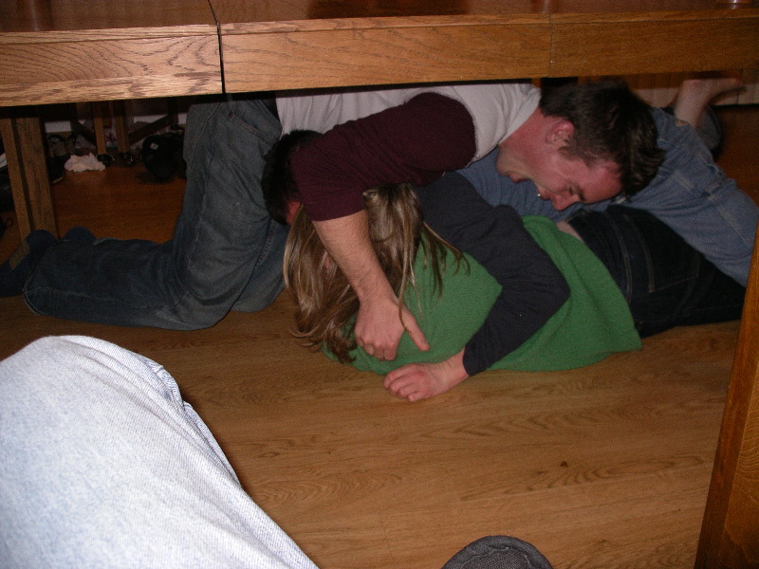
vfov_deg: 38.7
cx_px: 380
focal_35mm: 37
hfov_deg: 50.1
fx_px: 811
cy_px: 284
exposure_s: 1/40
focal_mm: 7.8
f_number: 2.8
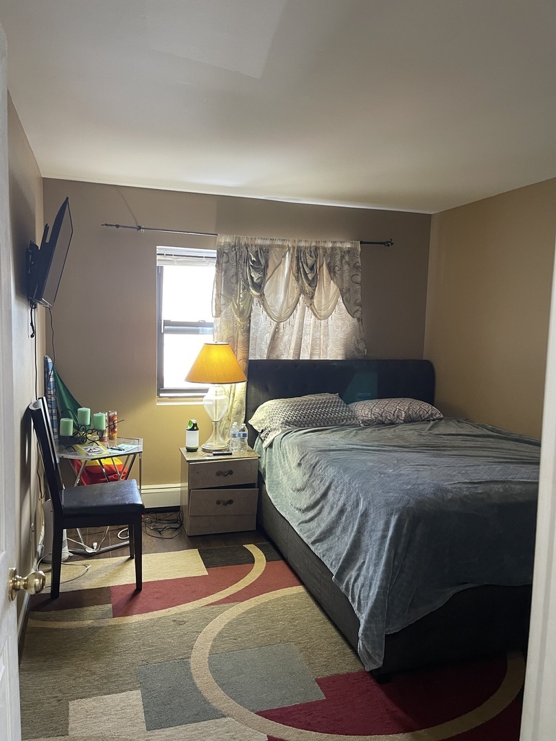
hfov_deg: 54.9
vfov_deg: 69.4
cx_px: 278
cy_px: 370
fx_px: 535
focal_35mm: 25
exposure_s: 1/60
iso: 200
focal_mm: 5.1
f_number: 1.6
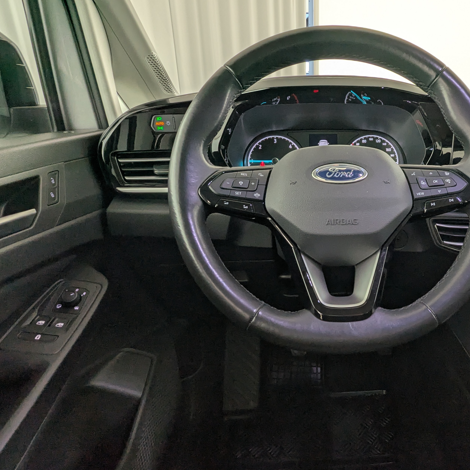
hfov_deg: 65.2
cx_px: 319
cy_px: 233
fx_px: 353
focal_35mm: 23
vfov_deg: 67.3
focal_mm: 2.35
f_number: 2.2
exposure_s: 1/85.1
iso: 77
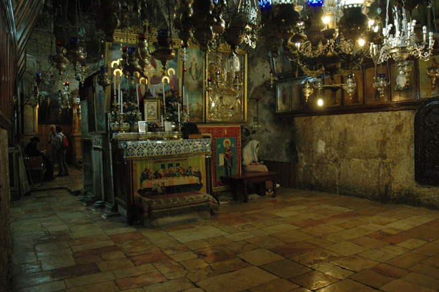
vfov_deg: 43.5
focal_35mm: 30
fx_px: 366
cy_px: 138
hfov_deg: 61.8
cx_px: 242
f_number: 3.5
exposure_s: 1/50
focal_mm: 18
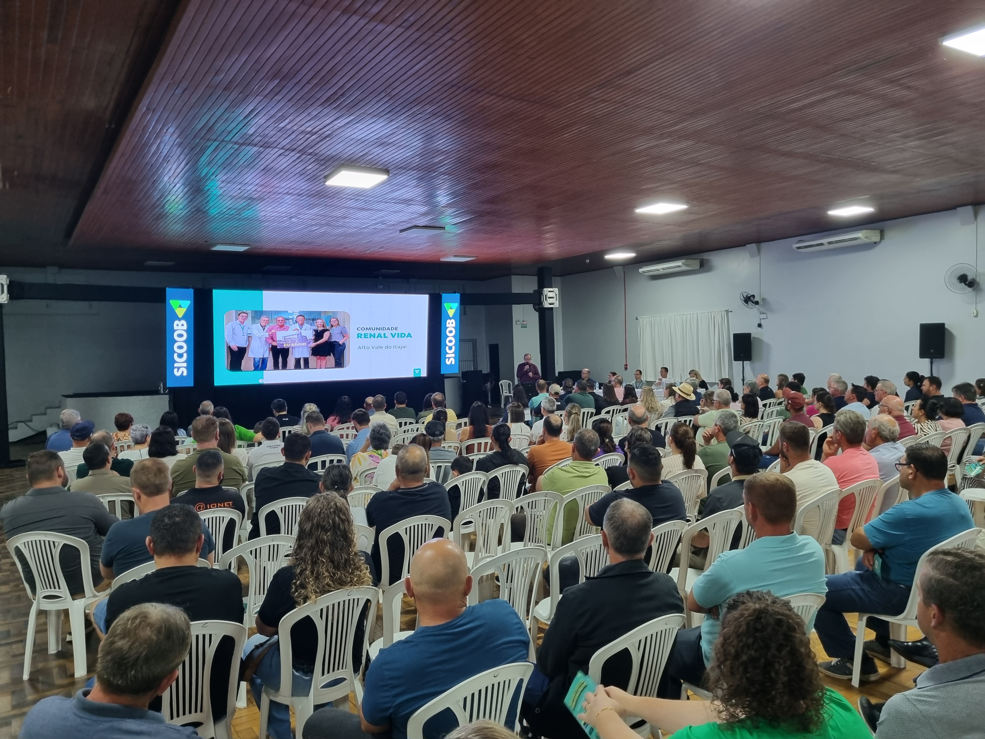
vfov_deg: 53.1
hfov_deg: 67.3
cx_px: 492
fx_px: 740
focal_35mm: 26
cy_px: 370
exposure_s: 1/40
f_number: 1.8
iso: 250
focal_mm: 5.4
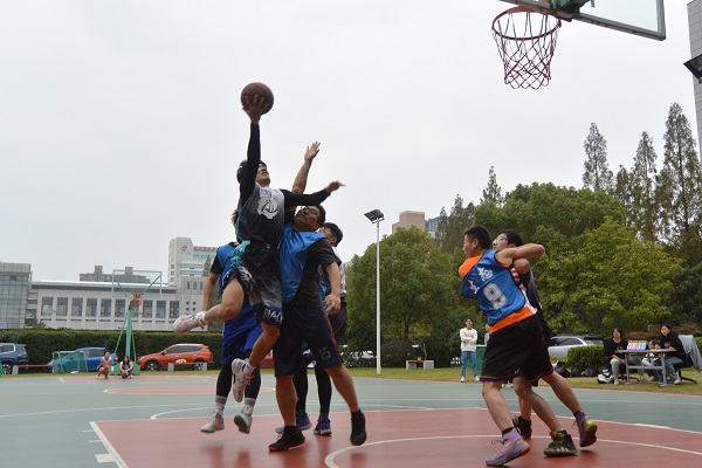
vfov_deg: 38.9
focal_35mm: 34
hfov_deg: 55.8
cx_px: 351
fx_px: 663
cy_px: 234
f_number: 4.5
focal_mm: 12.8
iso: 200
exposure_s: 1/250
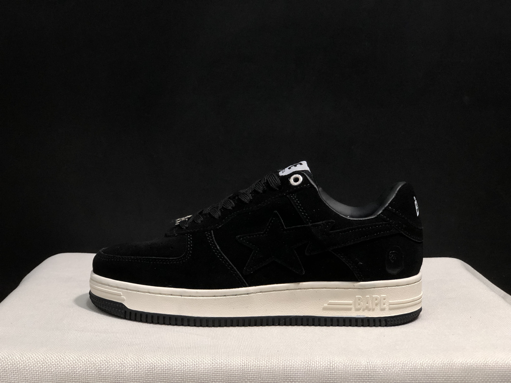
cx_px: 256
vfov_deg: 25.7
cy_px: 192
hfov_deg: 33.8
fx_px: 841
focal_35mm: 57
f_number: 2.8
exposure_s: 1/30
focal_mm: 6.6
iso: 100
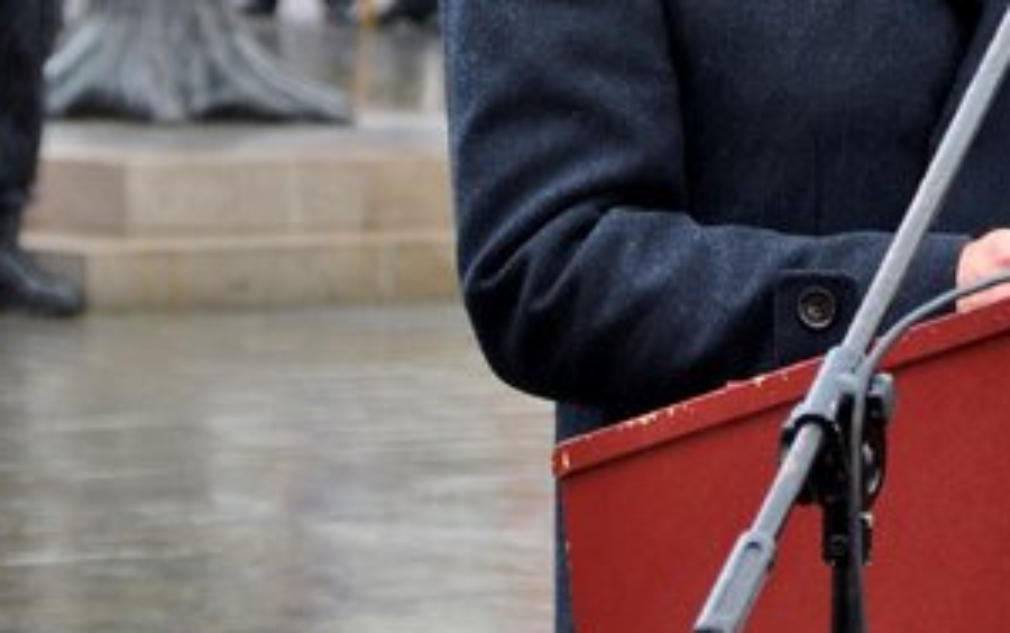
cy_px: -54
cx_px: 939
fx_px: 8925
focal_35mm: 324
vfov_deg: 4.1
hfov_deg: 6.5
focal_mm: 98
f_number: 5.6
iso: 250
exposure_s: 1/50
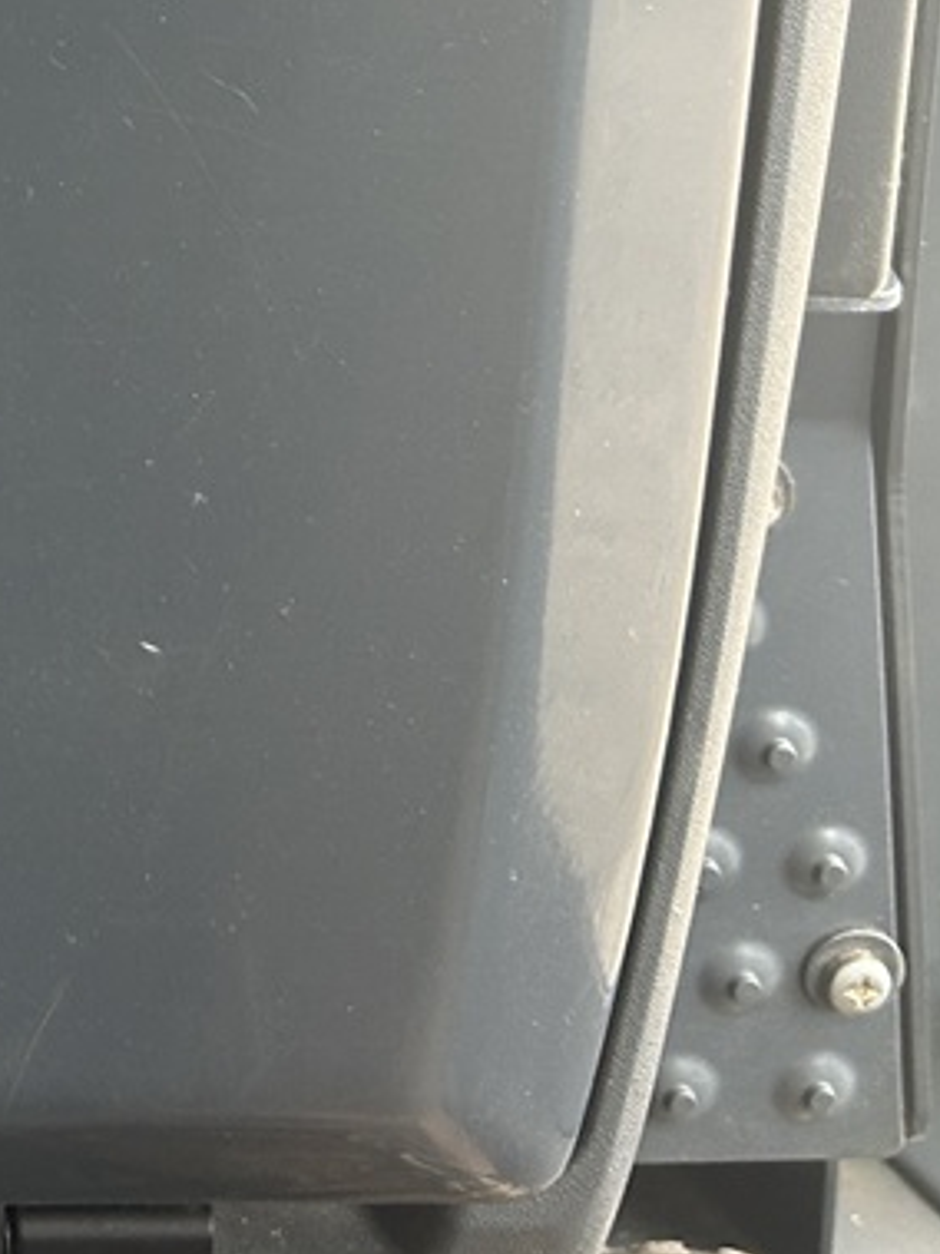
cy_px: -544
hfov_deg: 16.1
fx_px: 3007
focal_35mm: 83
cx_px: -508
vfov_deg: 20.6
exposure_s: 1/121
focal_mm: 5.7
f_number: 1.5
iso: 64
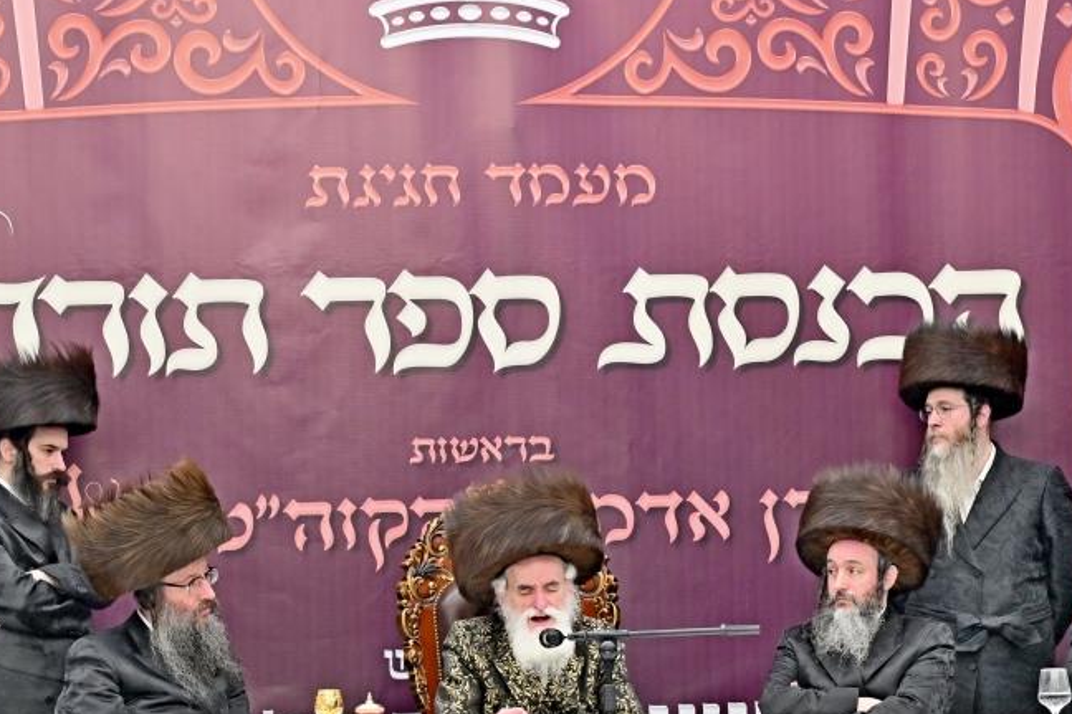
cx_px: 534
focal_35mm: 109
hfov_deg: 18.8
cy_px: 440
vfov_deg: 12.6
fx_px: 3246
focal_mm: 46
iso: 500
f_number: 4
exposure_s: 1/200
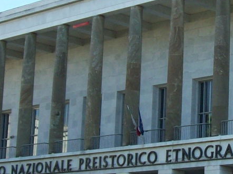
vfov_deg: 11.3
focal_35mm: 131
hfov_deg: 14.8
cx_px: 245
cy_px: 81
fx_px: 881
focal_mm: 6
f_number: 2.7
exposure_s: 1/450
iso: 80
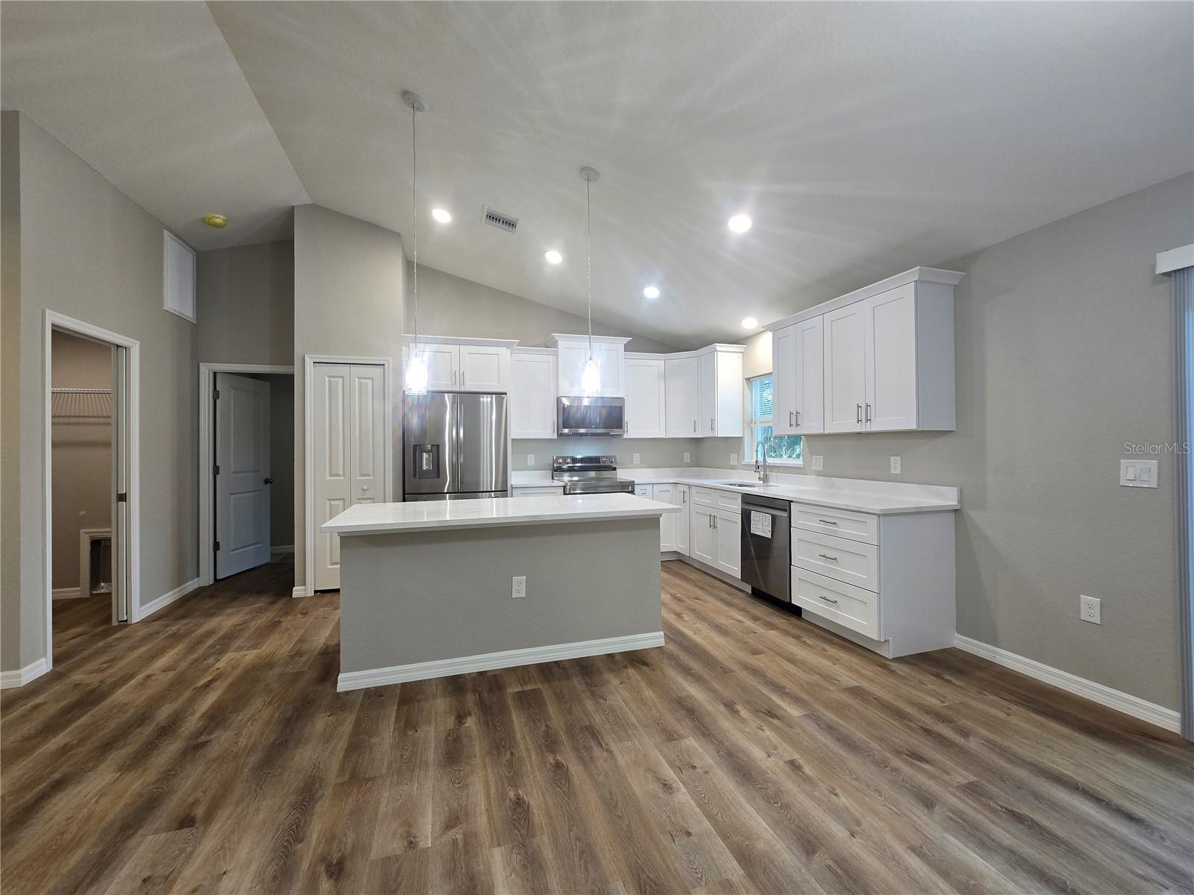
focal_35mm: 13
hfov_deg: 106.2
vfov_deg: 89.9
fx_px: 448
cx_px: 597
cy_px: 448
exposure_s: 1/60
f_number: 2.2
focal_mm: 2.2
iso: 100
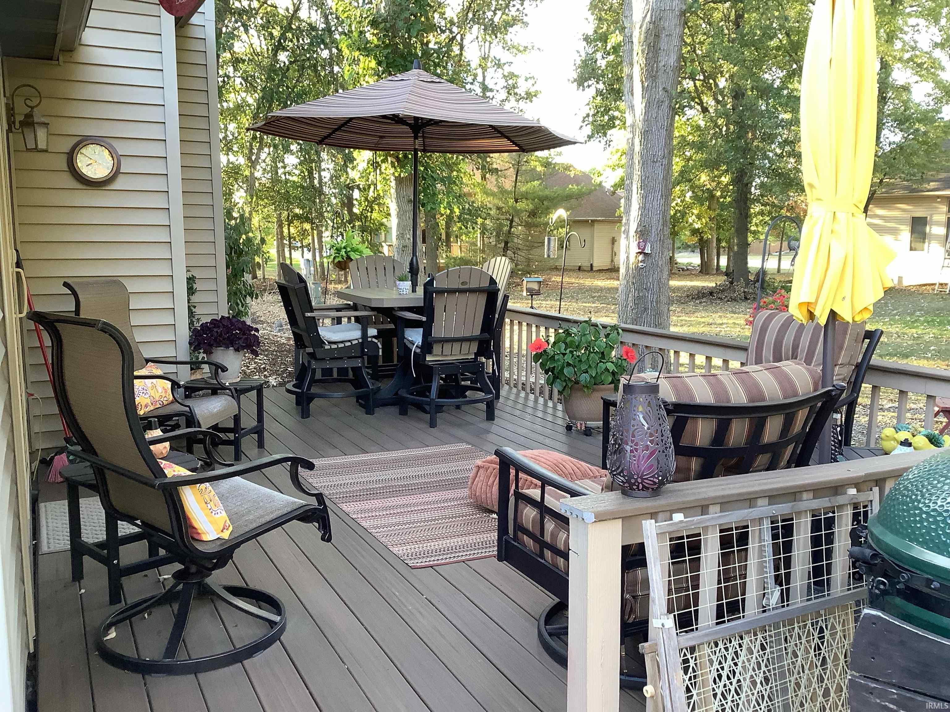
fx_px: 851
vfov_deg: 45.4
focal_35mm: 31
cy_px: 356
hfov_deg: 58.4
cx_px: 475
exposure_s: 1/60
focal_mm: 3.3
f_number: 2.4
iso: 64
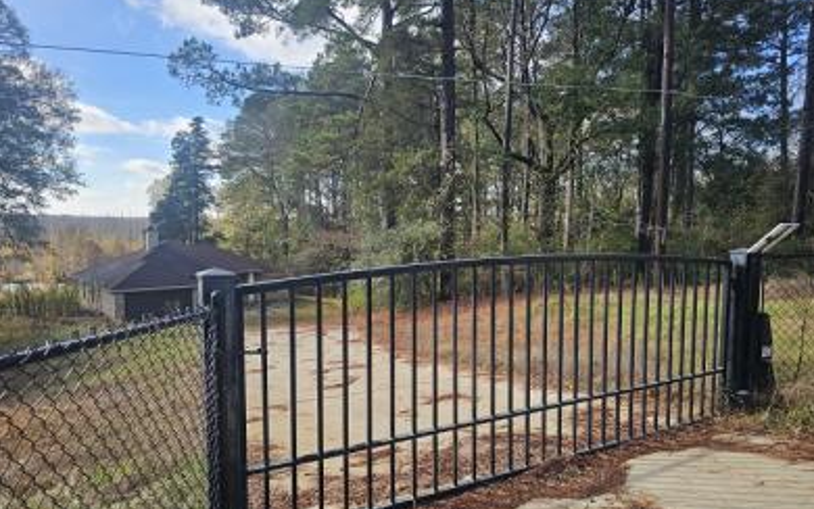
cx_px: 413
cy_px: 286
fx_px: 555
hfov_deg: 72.5
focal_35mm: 25
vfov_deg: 49.2
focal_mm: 6.3
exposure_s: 1/285
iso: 10
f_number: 1.7
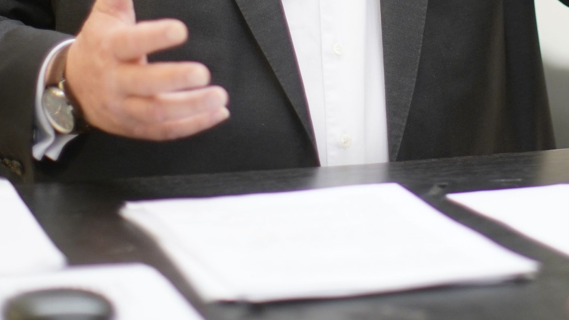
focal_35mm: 150
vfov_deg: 7.9
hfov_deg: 14.3
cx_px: 419
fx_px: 2263
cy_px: -222
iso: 400
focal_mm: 50
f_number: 1.3
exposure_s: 1/400
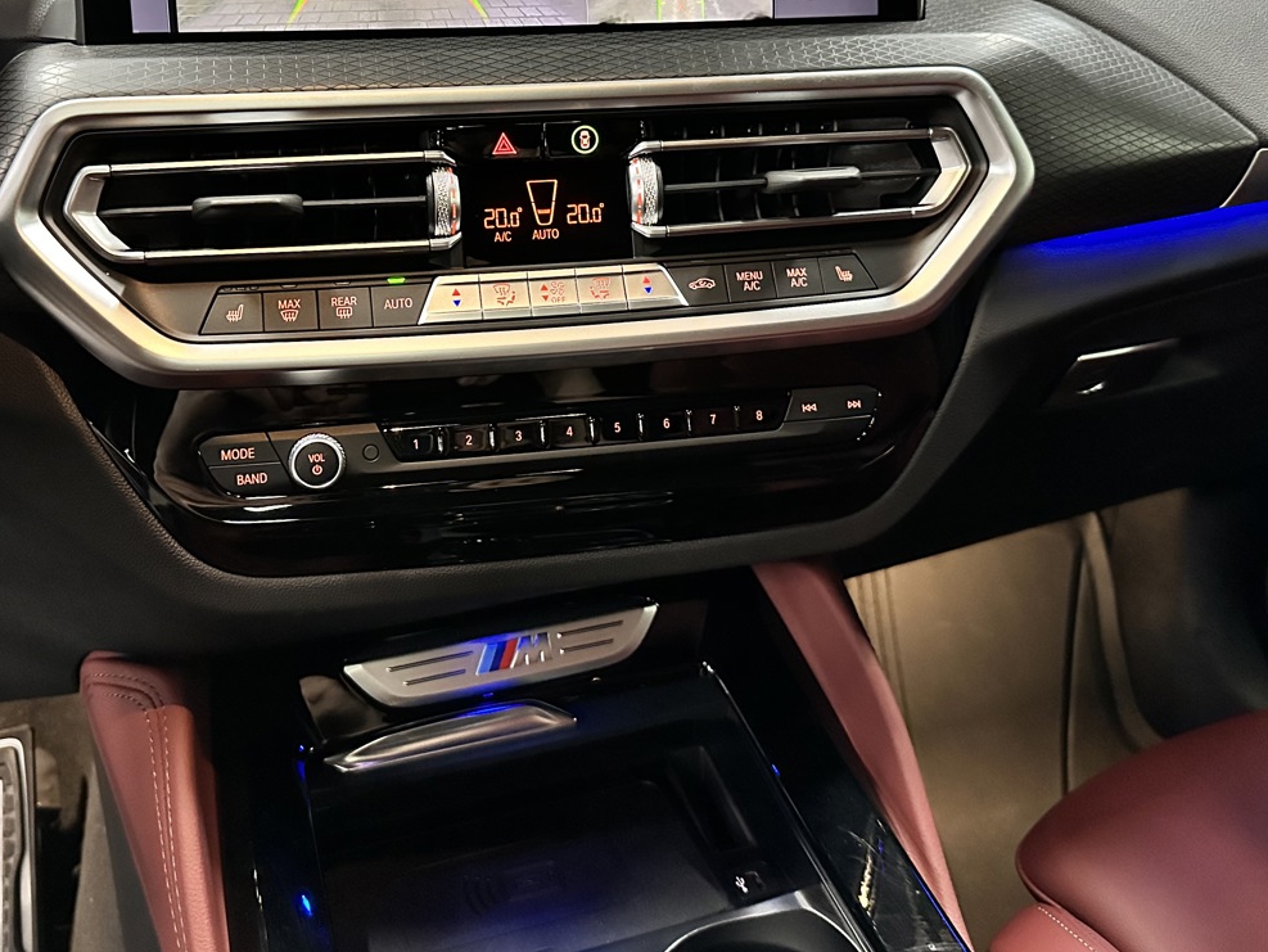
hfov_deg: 52.5
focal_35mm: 35
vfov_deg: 39.9
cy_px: 278
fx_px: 1283
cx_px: 567
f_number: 1.78
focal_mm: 6.86
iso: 800
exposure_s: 1/40
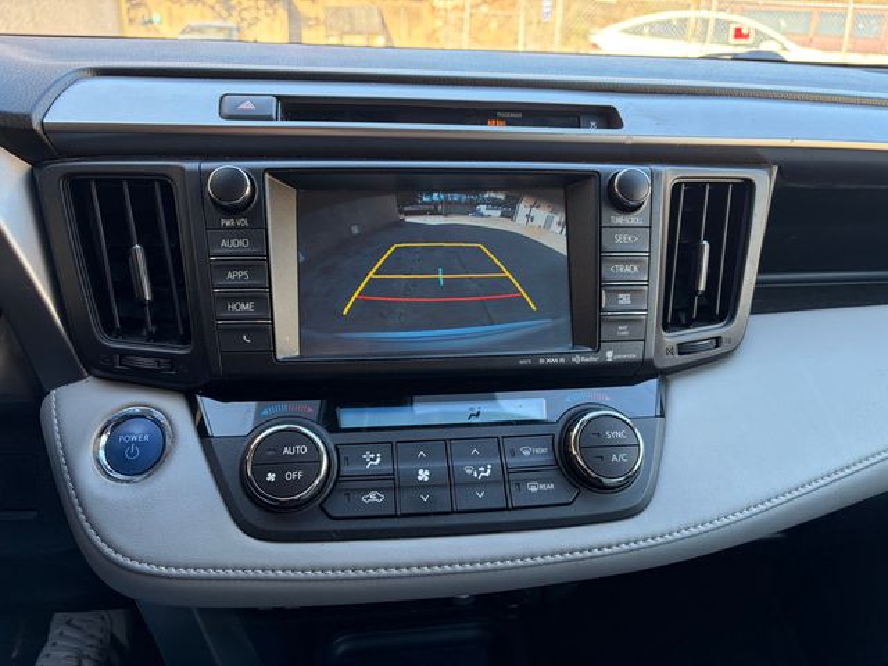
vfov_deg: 53.1
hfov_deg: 67.3
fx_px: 667
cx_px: 444
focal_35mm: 26
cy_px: 333
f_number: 1.6
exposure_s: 1/122
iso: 125
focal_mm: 5.96
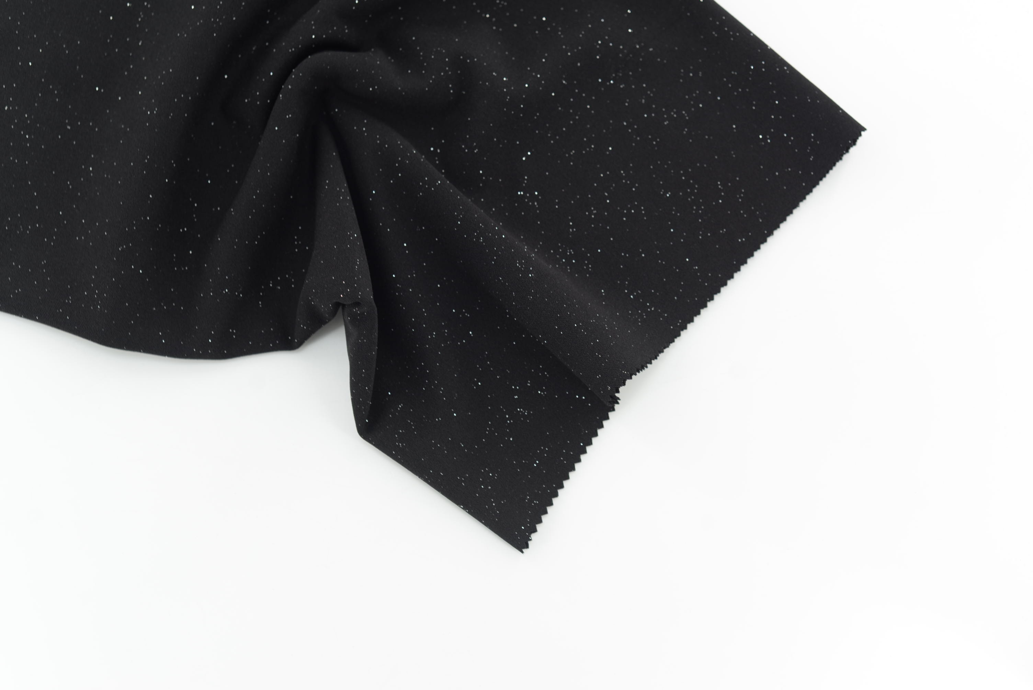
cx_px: 516
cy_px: 345
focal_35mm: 50
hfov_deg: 39.6
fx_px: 1435
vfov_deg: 27.0
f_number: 4
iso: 100
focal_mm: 50
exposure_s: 1/60
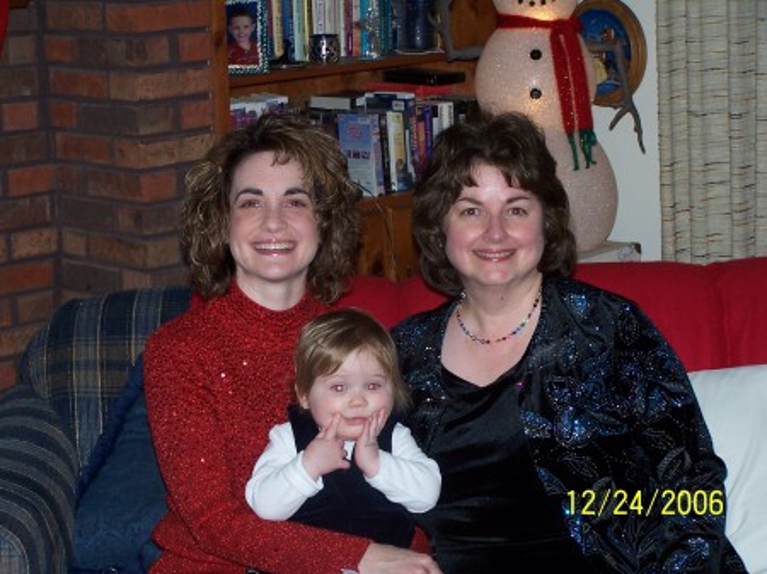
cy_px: 287
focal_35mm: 94
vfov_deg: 15.7
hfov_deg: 20.9
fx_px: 2082
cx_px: 384
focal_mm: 15.6
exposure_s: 1/90
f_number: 3.2
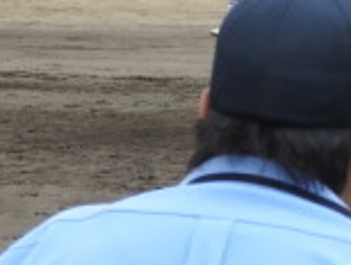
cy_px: 329
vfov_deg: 4.0
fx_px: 3758
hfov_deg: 5.3
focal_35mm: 370
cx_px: 599
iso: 100
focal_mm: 17
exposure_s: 1/320
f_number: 4.8
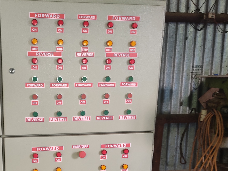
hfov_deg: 36.6
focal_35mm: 51
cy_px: 148
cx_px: 57
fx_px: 336
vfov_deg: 27.7
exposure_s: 1/33
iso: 1174
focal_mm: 4.74
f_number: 1.79
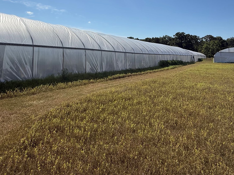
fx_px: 162
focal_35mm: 24
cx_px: 112
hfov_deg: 71.6
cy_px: 40
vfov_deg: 53.7
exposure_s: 1/1656
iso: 25
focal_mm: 2.22
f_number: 2.2
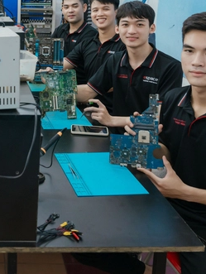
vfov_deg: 32.3
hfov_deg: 23.4
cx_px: -31
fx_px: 461
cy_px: 62
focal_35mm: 58
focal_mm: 25.1
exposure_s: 1/125
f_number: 4.5
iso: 2000
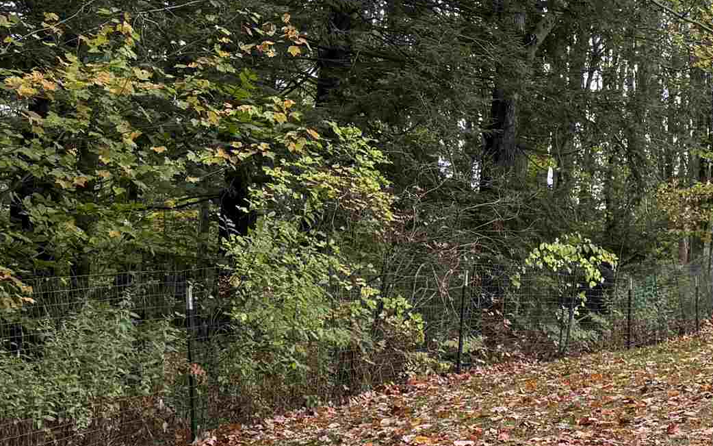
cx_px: 909
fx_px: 1457
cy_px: 308
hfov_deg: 24.3
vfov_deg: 17.3
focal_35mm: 75
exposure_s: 1/121
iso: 64
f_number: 1.78
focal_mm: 6.76
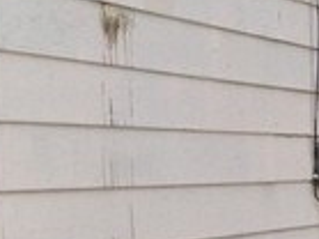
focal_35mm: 152
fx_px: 1400
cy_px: 117
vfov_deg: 9.7
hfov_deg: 12.8
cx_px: 333
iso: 50
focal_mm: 4.12
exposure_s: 1/2463
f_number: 2.4
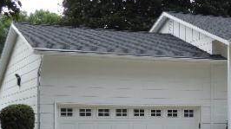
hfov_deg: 19.8
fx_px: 643
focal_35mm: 105
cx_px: 224
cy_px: 112
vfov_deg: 11.4
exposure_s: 1/400
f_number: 3.3
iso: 100
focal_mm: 7.1
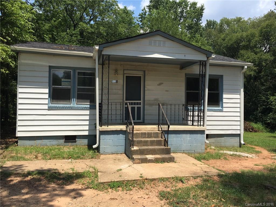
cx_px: 138
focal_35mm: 29
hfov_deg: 61.7
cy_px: 104
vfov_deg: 48.2
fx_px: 231
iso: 25
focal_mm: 4.15
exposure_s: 1/1832
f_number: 2.2
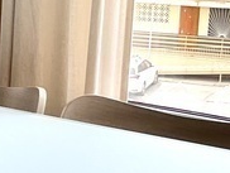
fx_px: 1084
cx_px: -140
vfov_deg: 9.1
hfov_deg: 11.5
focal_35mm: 163
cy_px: 157
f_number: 1.8
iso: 16
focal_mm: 3
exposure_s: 1/120
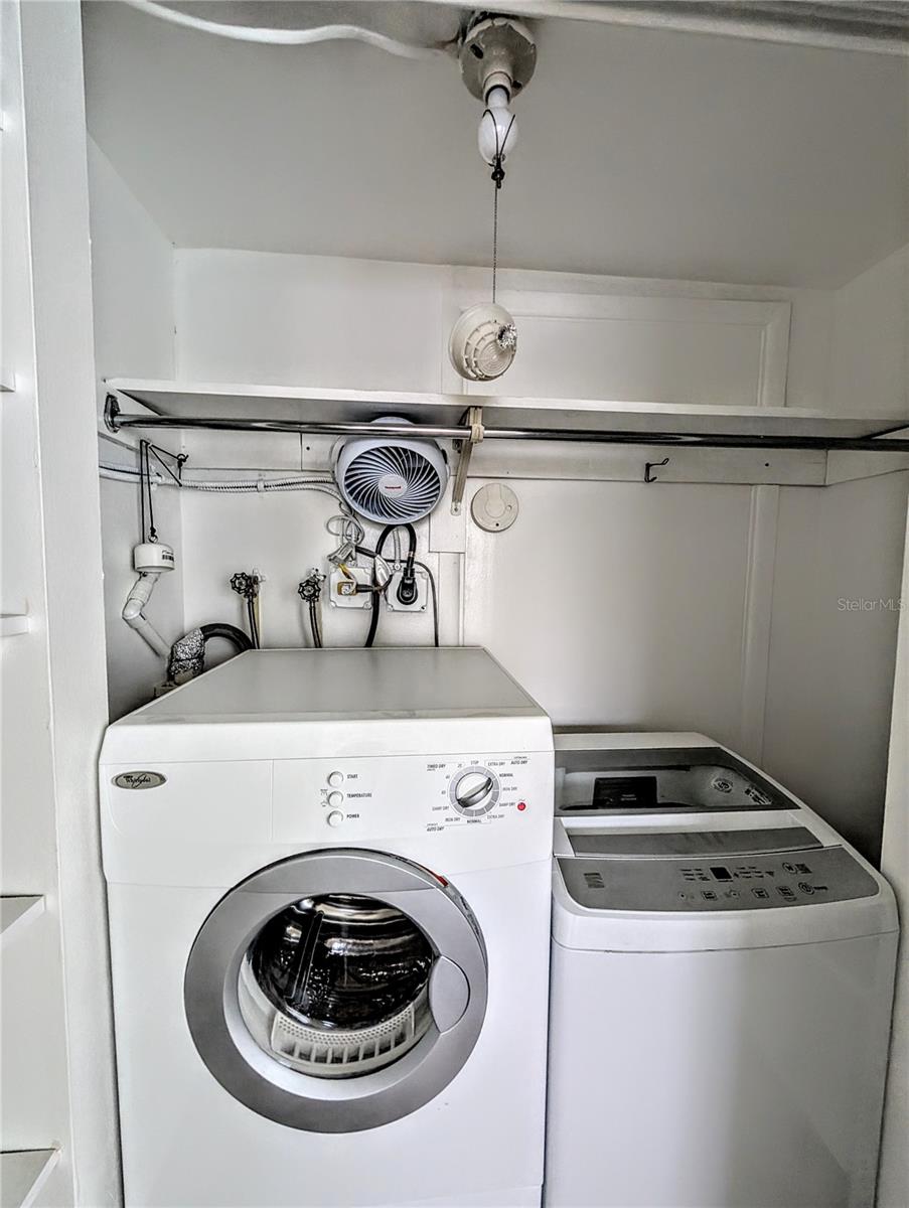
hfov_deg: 94.6
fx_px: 419
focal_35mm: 12
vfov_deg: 110.5
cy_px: 604
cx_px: 454
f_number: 1.7
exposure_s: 1/51.1
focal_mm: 2.02
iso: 395
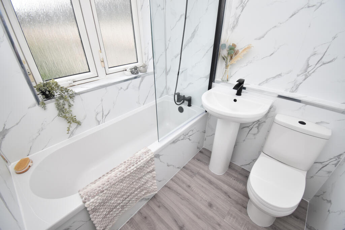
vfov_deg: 77.3
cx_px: 172
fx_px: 144
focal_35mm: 15
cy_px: 115
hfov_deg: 100.4
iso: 450
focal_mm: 10
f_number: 4.5
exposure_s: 1/250
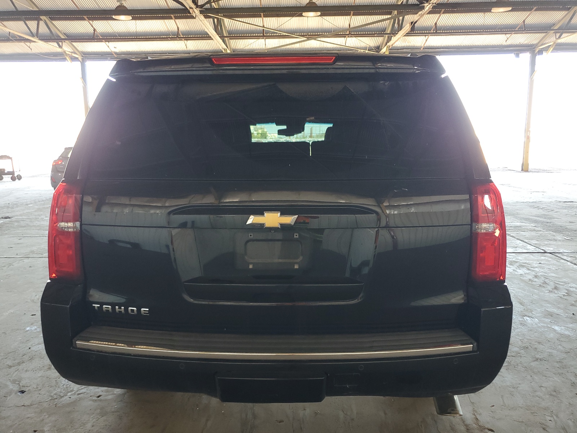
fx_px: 433
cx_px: 288
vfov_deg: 53.1
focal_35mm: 26
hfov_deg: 67.3
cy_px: 216
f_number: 1.5
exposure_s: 1/60.2
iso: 84
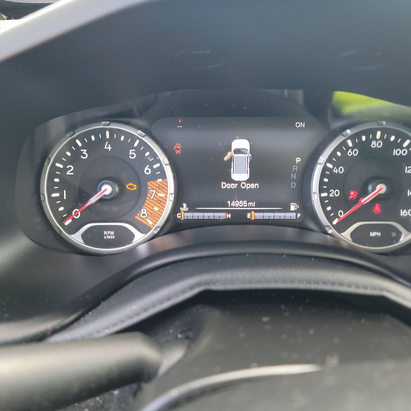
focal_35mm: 29
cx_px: 189
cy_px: 209
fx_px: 390
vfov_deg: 55.6
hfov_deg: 55.6
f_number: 1.8
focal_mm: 6.7
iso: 260
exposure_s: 1/59
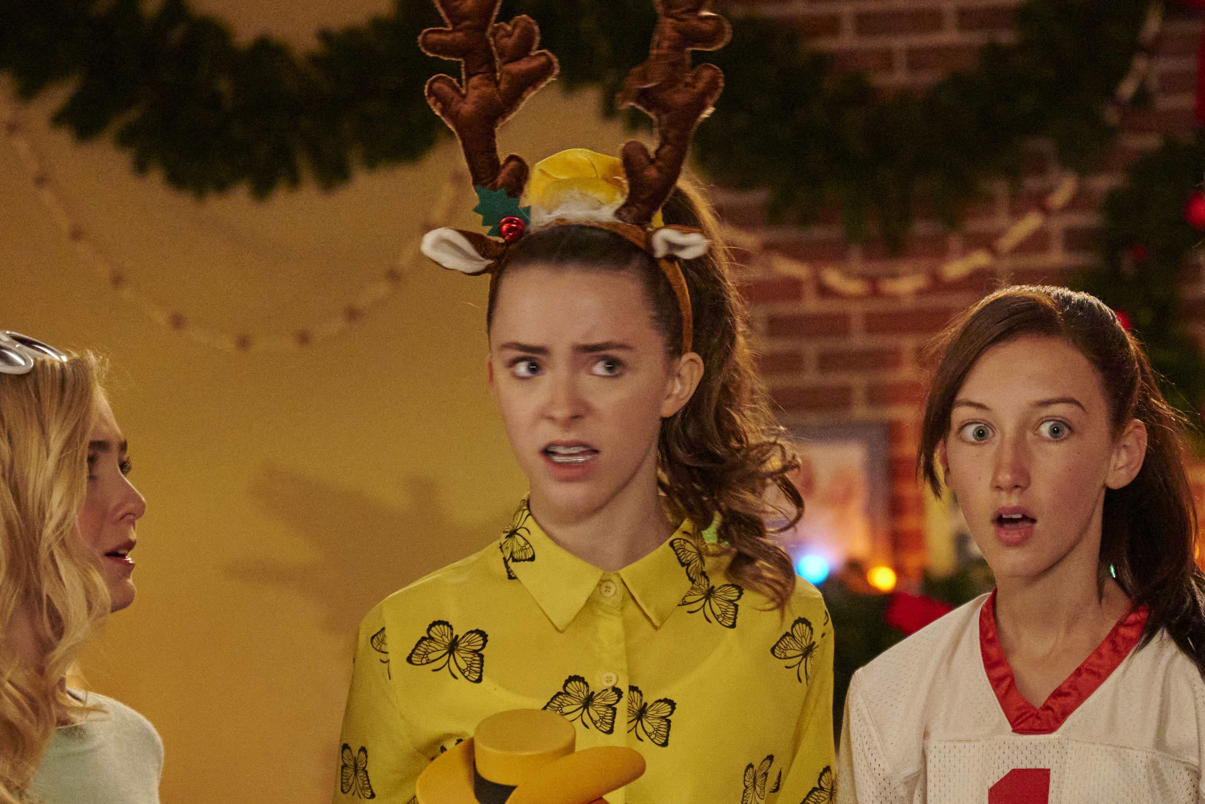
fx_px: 5054
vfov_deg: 9.0
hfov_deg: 13.6
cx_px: 795
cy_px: 751
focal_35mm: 151
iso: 6400
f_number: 2.8
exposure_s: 1/125
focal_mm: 70
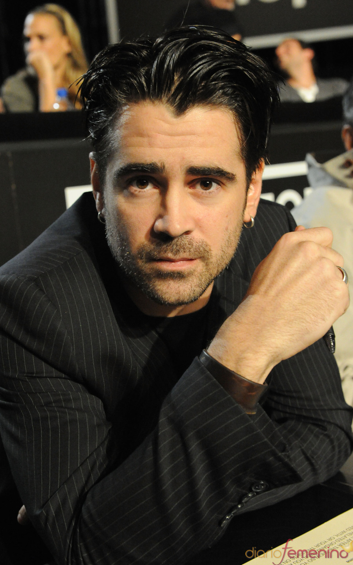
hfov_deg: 22.8
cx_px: 167
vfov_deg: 35.7
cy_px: 282
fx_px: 877
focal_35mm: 57
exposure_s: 1/200
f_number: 5.6
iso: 12800
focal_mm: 55
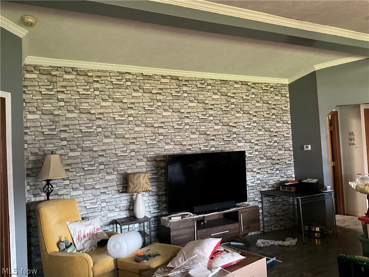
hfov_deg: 61.7
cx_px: 184
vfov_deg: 48.2
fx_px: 309
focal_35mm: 29
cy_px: 138
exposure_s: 1/30
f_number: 1.8
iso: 500
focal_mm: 3
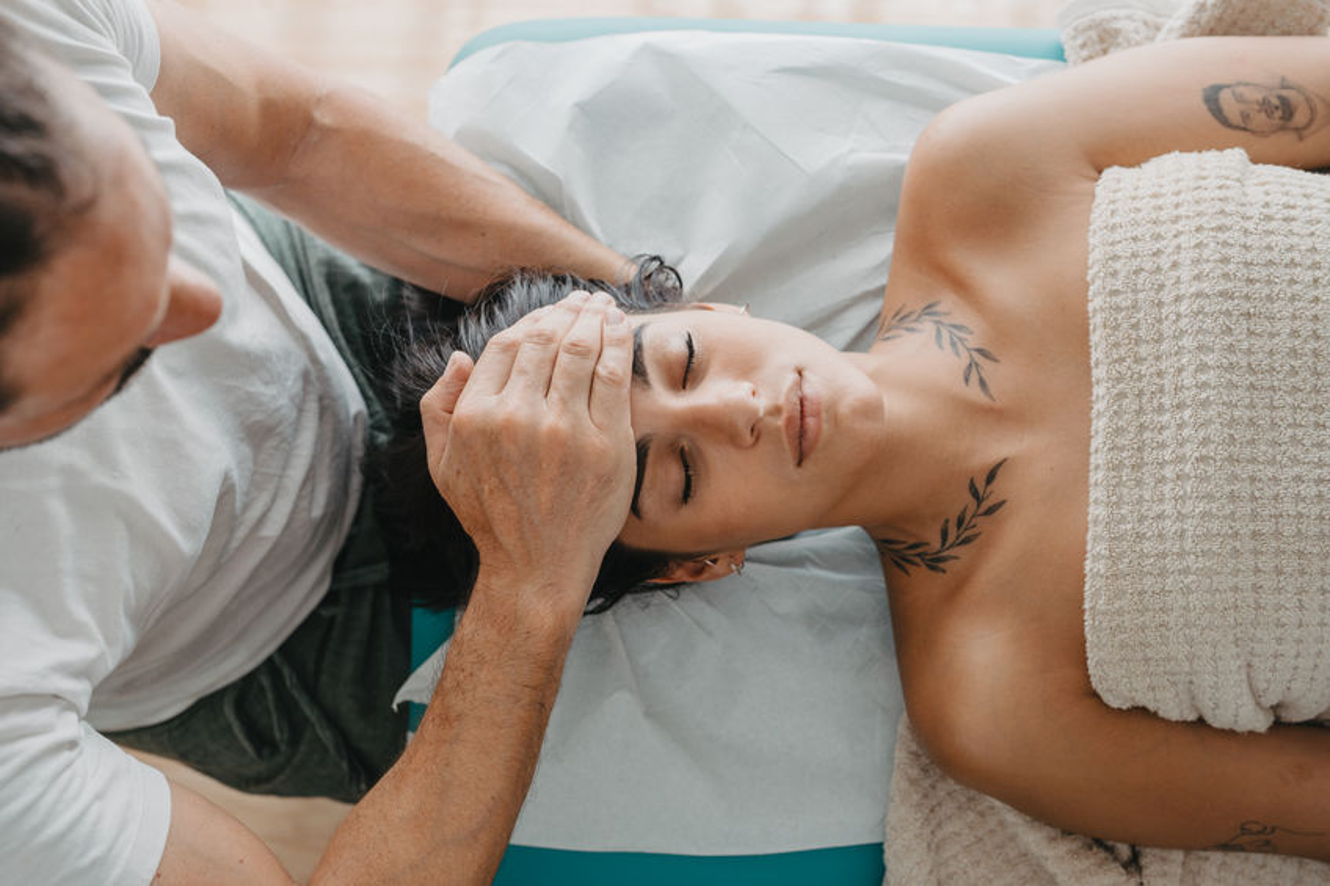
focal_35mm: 50
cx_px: 665
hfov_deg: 39.6
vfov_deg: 27.0
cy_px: 443
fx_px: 1847
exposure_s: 1/400
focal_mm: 50
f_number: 4
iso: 500
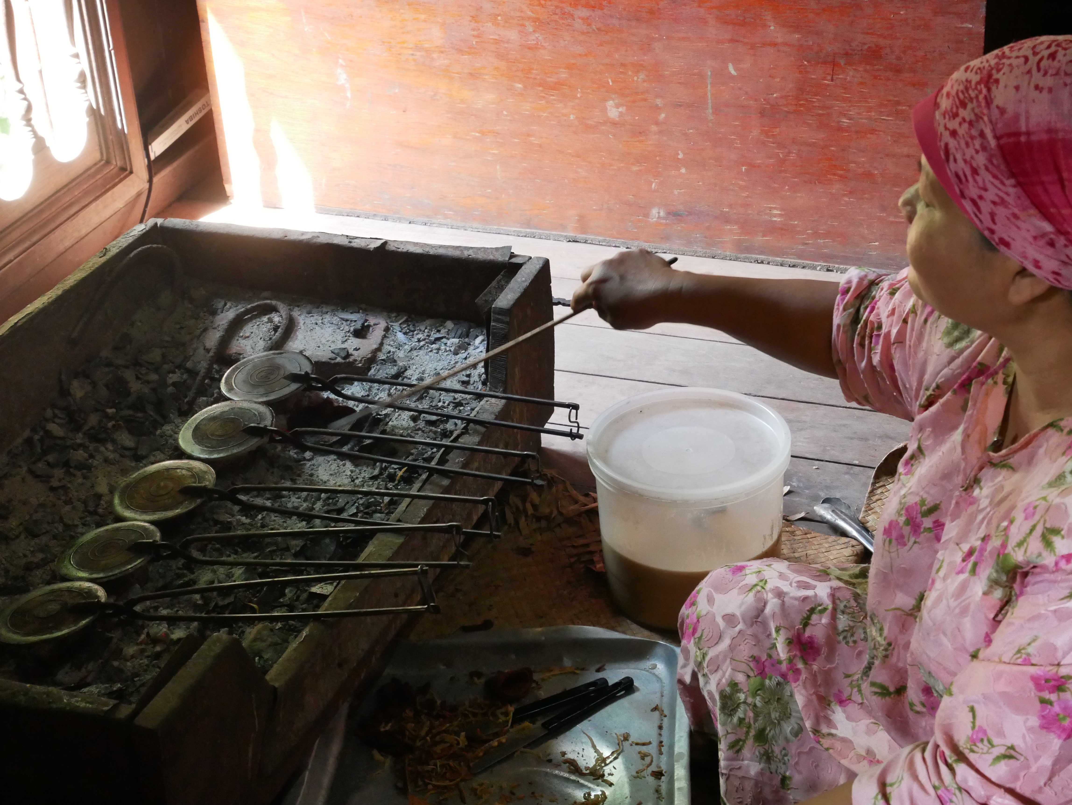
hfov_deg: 30.3
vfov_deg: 22.9
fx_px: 1983
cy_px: 402
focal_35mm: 64
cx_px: 536
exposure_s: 1/80
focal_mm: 32
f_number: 5.6
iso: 2500
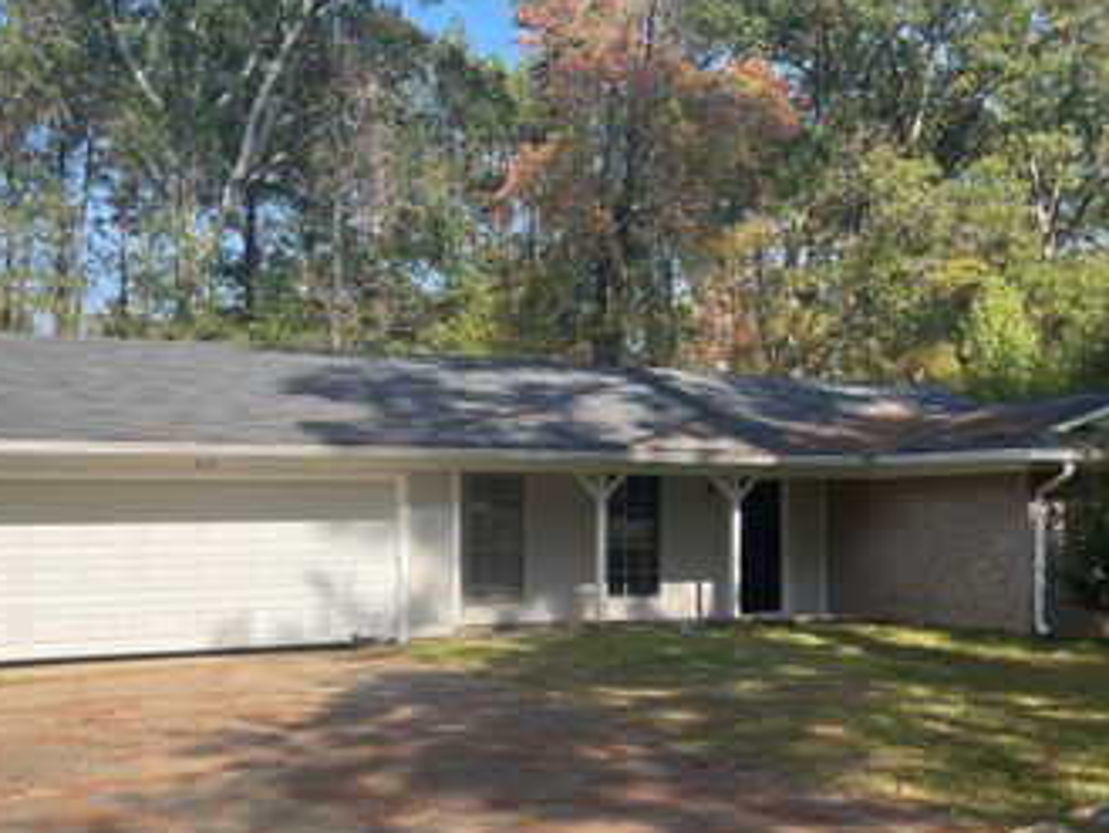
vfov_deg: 37.7
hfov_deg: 48.9
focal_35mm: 38
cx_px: 607
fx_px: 1218
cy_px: 460
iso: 32
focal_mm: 5.1
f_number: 1.6
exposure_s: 1/1370
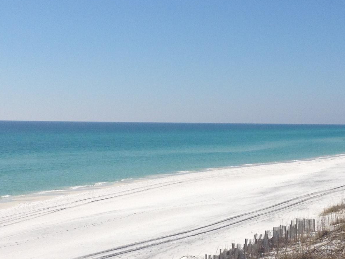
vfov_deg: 16.5
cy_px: 180
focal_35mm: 89
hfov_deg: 21.9
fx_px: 887
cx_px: 222
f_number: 2.4
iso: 50
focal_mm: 4.28
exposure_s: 1/3247
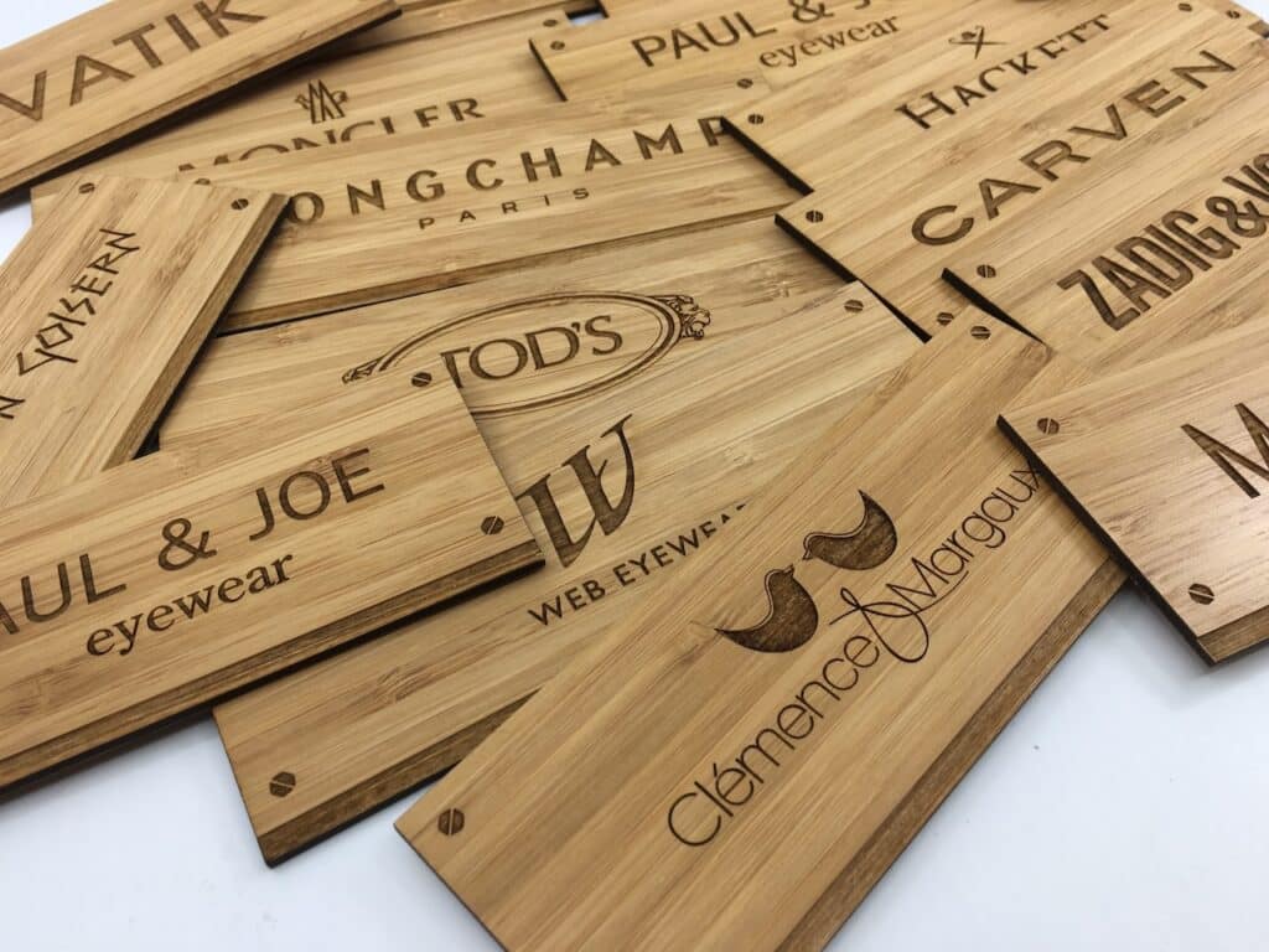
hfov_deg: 61.7
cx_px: 634
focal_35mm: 29
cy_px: 476
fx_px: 1063
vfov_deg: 48.2
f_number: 2.2
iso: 25
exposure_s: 1/118
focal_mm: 4.15
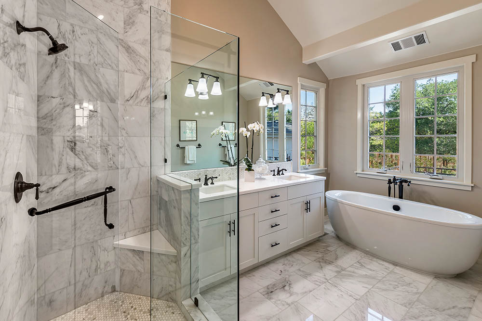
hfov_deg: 104.2
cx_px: 241
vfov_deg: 81.2
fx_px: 187
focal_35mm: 14
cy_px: 160
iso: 200
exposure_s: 1/5
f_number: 11
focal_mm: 14
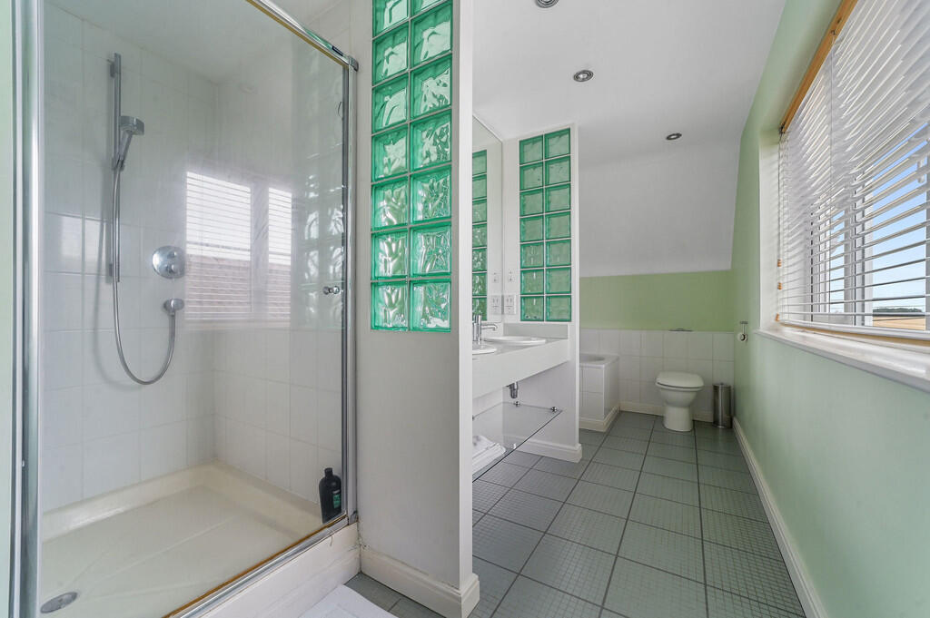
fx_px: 361
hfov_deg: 104.3
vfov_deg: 81.1
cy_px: 309
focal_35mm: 14
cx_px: 465
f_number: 11
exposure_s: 1/1.67
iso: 400
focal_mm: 14
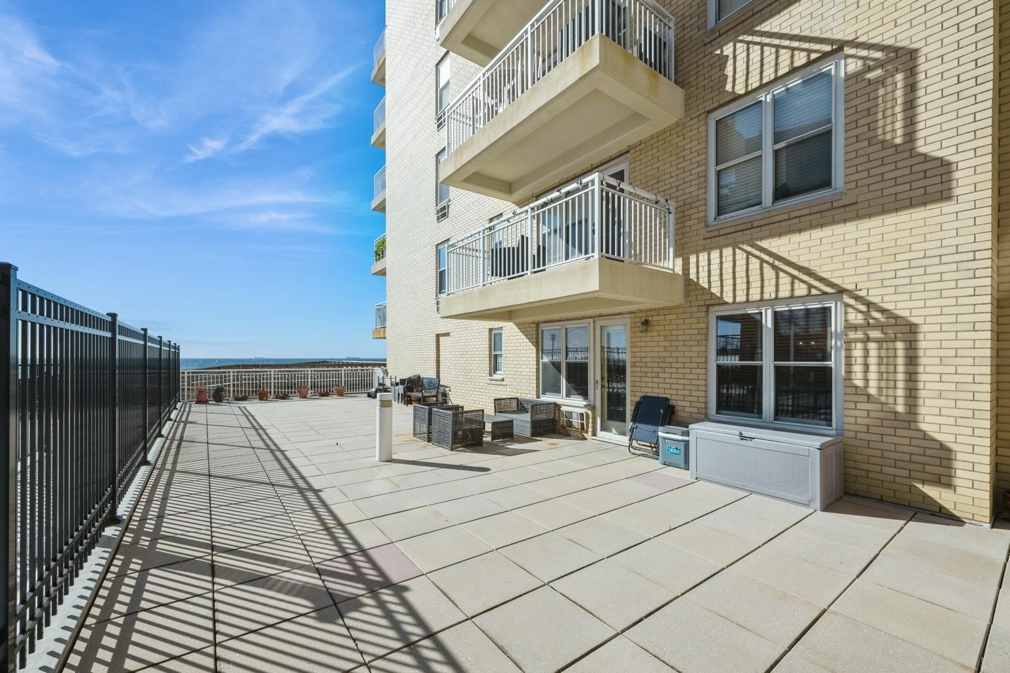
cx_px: 505
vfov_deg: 81.2
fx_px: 393
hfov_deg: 104.3
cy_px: 336
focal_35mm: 14
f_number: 11
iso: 400
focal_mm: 14
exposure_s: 1/1250
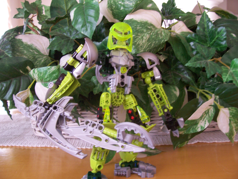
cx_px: 119
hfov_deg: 54.0
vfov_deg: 41.8
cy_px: 90
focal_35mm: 34
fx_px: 234
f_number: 2.7
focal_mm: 5.6
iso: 160
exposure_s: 1/8
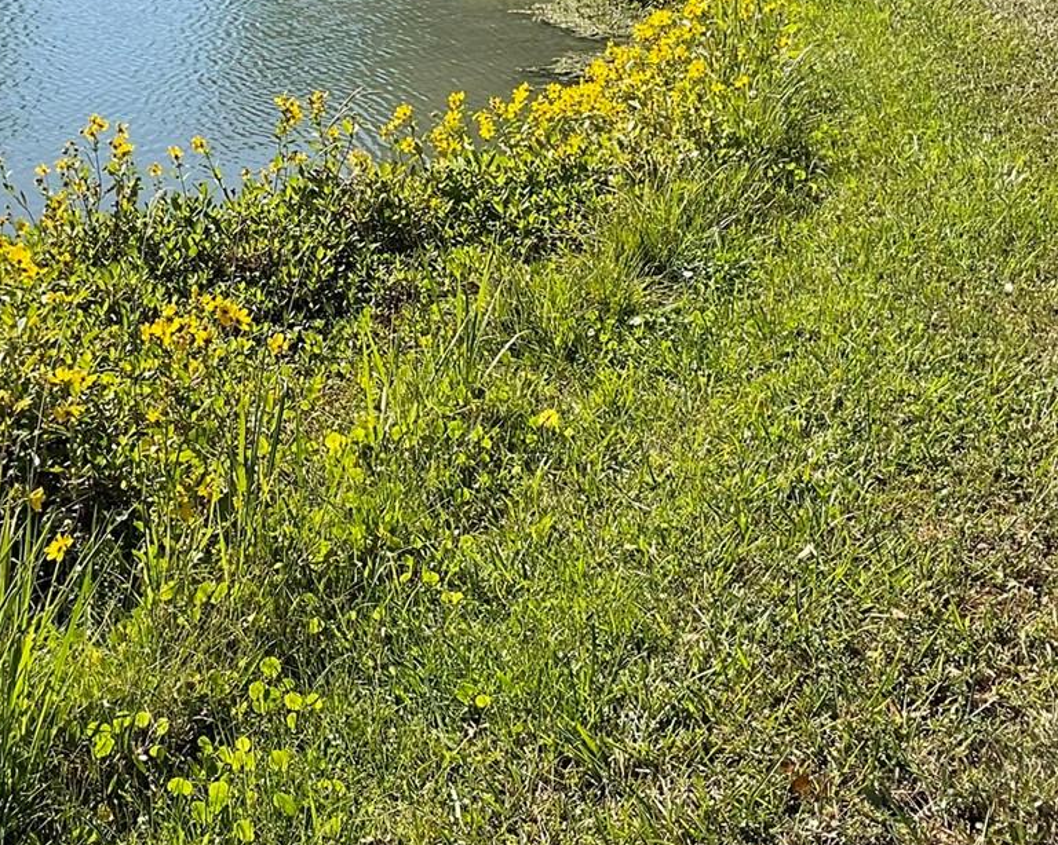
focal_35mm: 59
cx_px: 264
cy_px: 234
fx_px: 1847
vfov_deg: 25.5
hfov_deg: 31.4
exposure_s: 1/1626
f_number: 1.8
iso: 16
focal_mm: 3
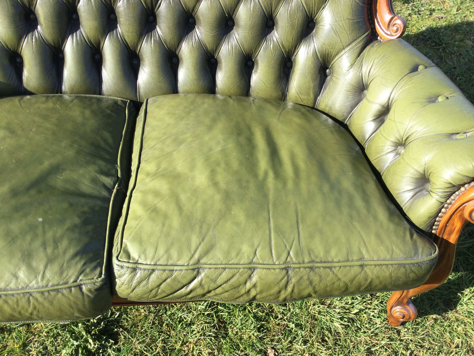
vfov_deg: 45.4
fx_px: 424
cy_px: 178
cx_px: 237
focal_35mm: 31
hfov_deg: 58.4
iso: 25
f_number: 2.4
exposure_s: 1/455
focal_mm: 3.3
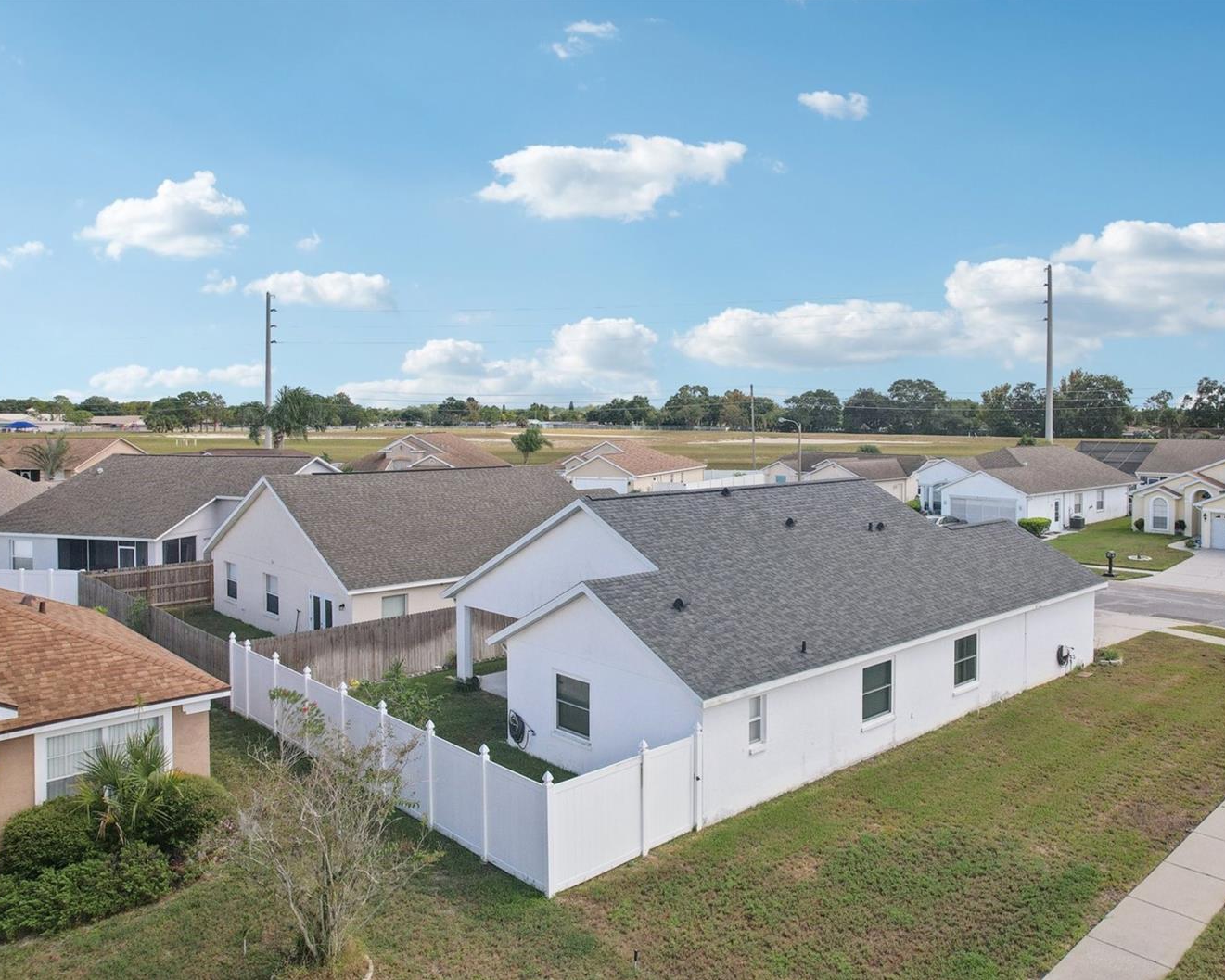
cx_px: 674
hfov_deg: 67.9
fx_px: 906
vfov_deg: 56.8
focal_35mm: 25
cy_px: 490
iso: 100
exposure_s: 1/1600
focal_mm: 8.4
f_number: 2.8
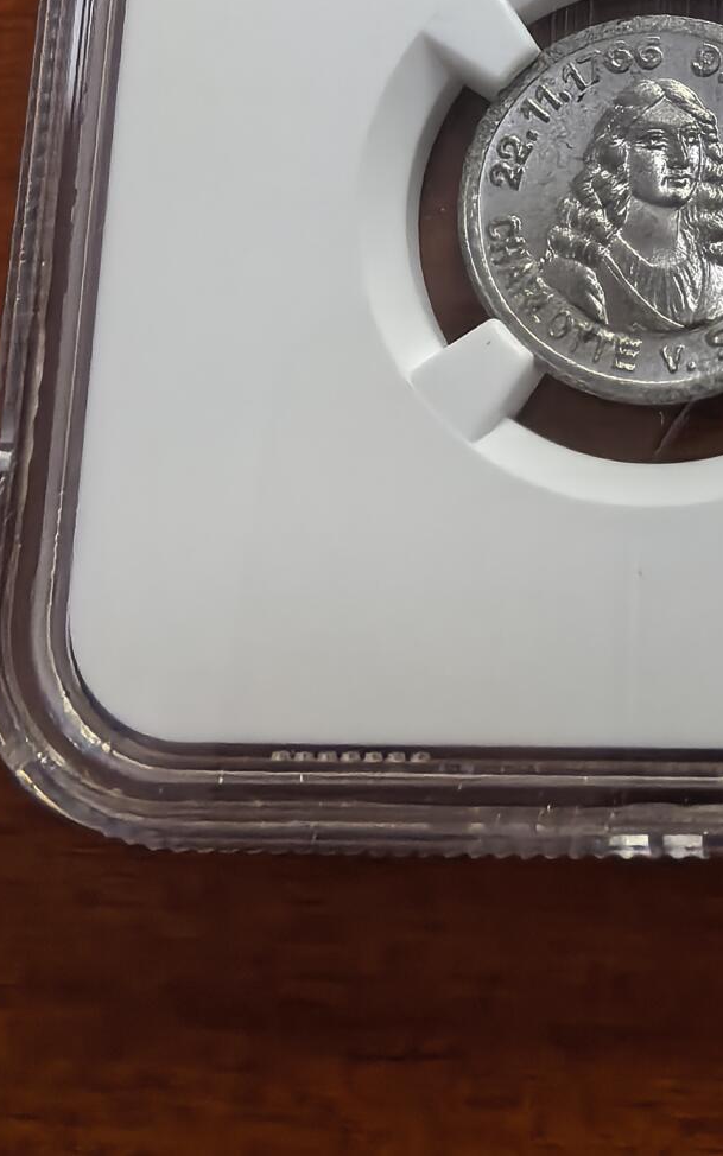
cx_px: 617
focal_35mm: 47
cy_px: 91
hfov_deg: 26.7
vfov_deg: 39.2
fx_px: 1481
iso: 160
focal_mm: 1.68
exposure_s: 1/100
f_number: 2.2
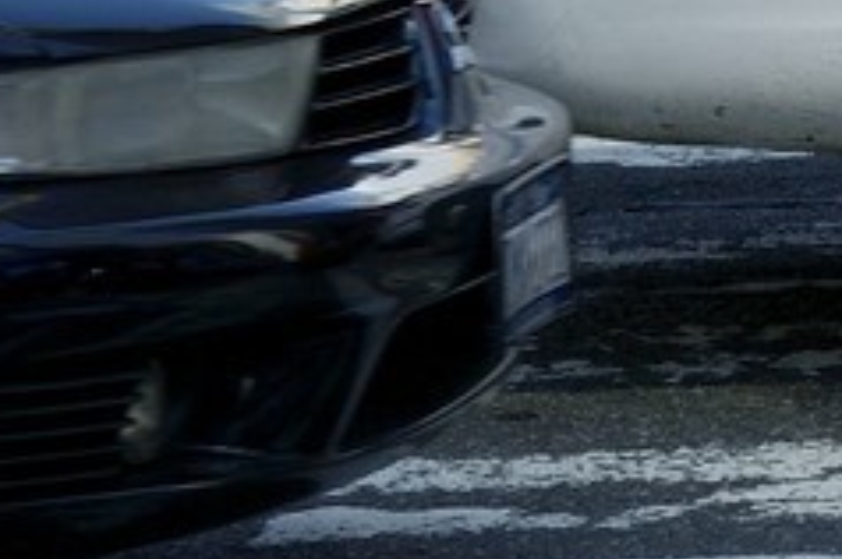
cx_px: 2774
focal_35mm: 376
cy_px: -1019
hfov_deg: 5.1
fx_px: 8782
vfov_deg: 3.6
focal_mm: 56
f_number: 9
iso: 400
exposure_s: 1/320
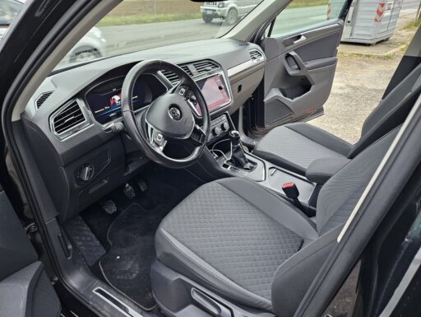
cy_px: 158
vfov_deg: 59.0
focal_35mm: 23
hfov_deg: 73.9
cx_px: 210
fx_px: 280
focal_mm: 5.4
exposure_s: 1/100
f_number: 1.8
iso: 320
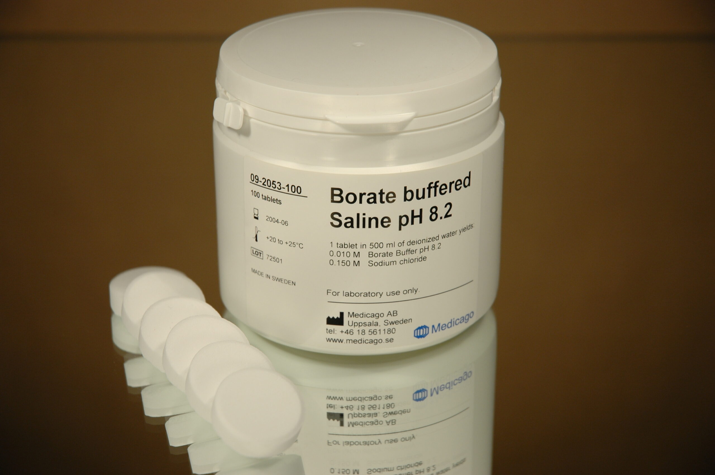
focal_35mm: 105
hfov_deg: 19.5
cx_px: 358
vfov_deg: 13.0
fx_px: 2084
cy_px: 238
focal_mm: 70
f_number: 4.5
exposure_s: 1/125
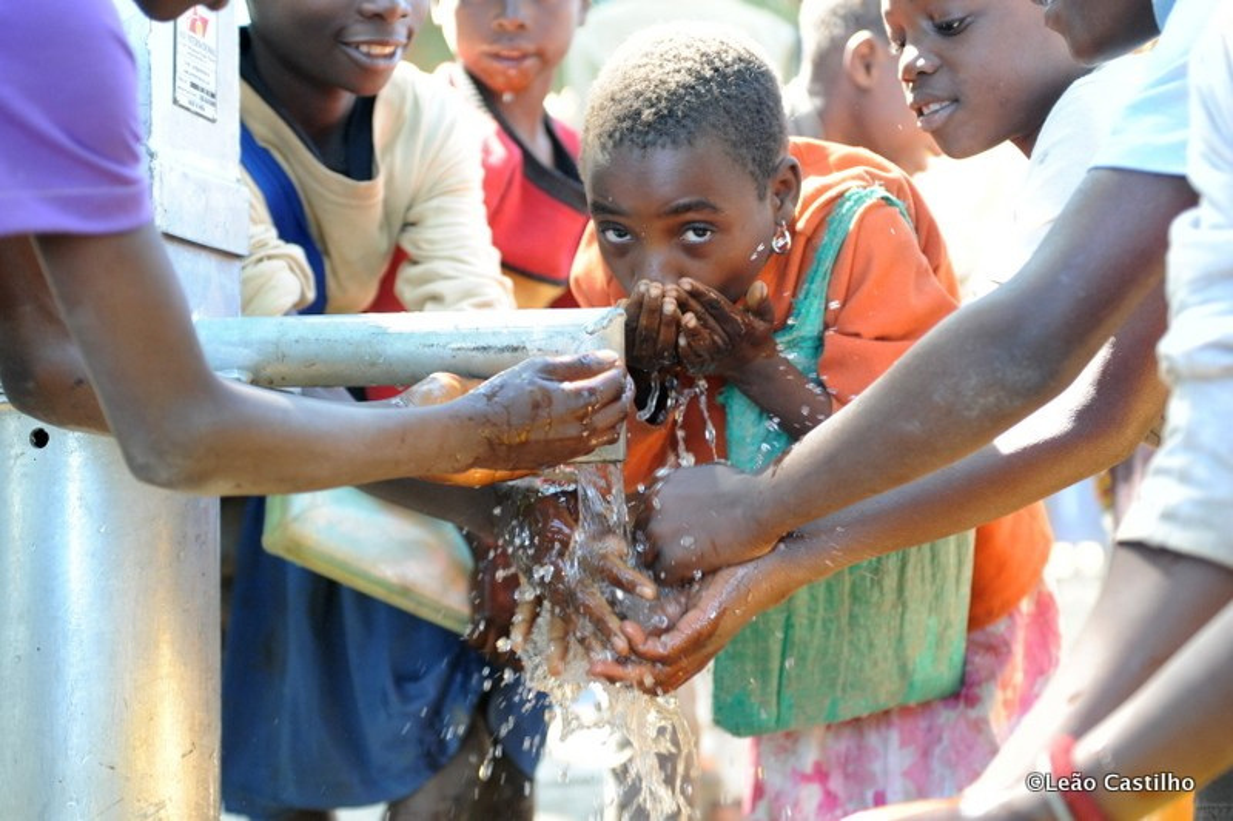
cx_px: 616
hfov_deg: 39.6
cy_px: 410
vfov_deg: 27.0
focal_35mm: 50
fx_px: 1712
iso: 1250
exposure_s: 1/250
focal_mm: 50
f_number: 2.8
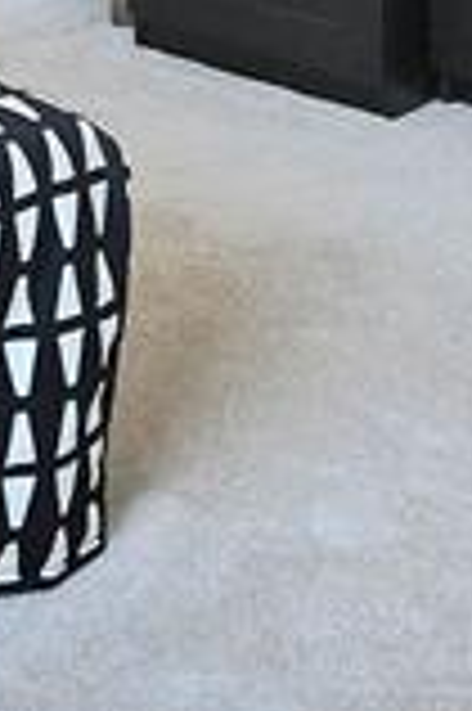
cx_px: -88
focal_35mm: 84
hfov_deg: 15.6
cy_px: -587
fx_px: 1656
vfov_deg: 18.6
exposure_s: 1/50
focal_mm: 2.2
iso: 80
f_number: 2.2
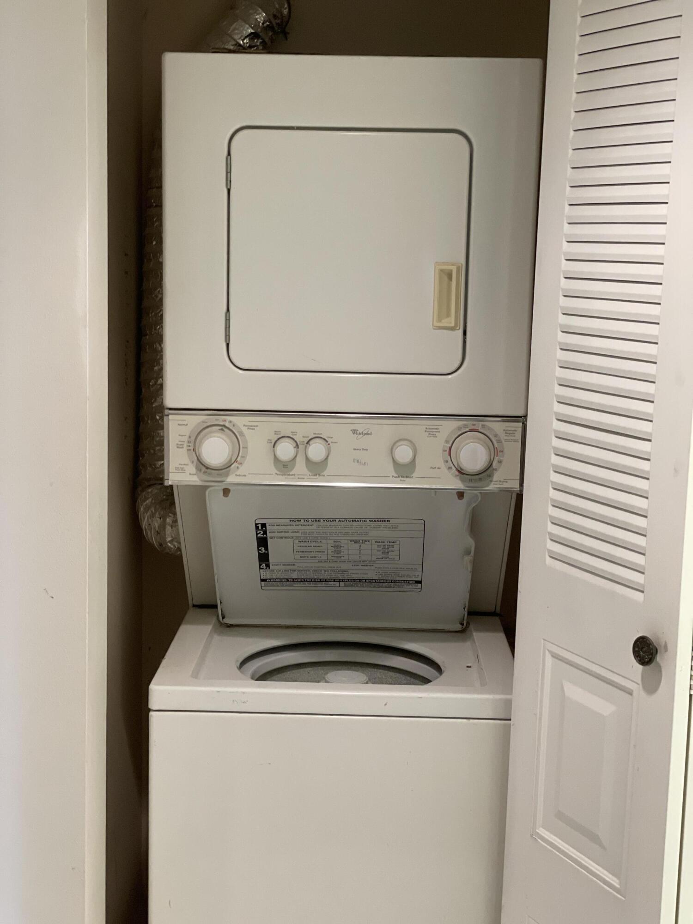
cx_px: 346
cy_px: 462
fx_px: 1388
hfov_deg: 28.0
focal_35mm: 52
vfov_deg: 36.8
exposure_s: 1/120
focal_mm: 6
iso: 250
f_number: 2
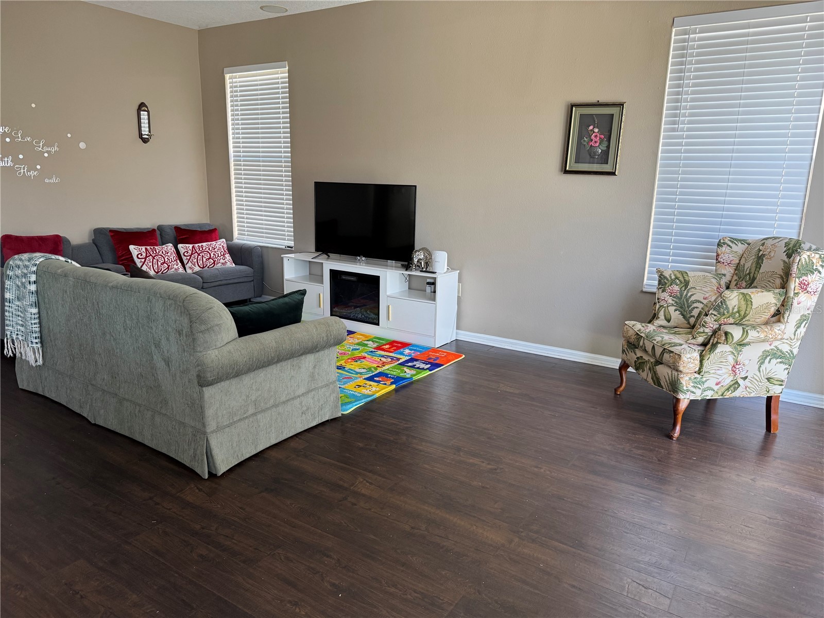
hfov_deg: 71.6
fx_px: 571
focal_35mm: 24
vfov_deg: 56.8
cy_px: 309
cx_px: 412
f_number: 1.78
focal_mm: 6.76
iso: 200
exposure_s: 1/121
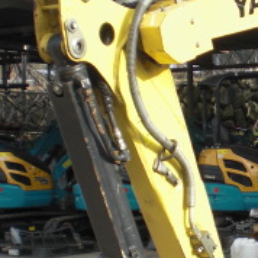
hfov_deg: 13.6
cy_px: 219
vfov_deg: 14.3
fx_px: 1020
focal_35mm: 121
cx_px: 388
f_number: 3.1
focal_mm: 6.3
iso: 64
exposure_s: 1/250
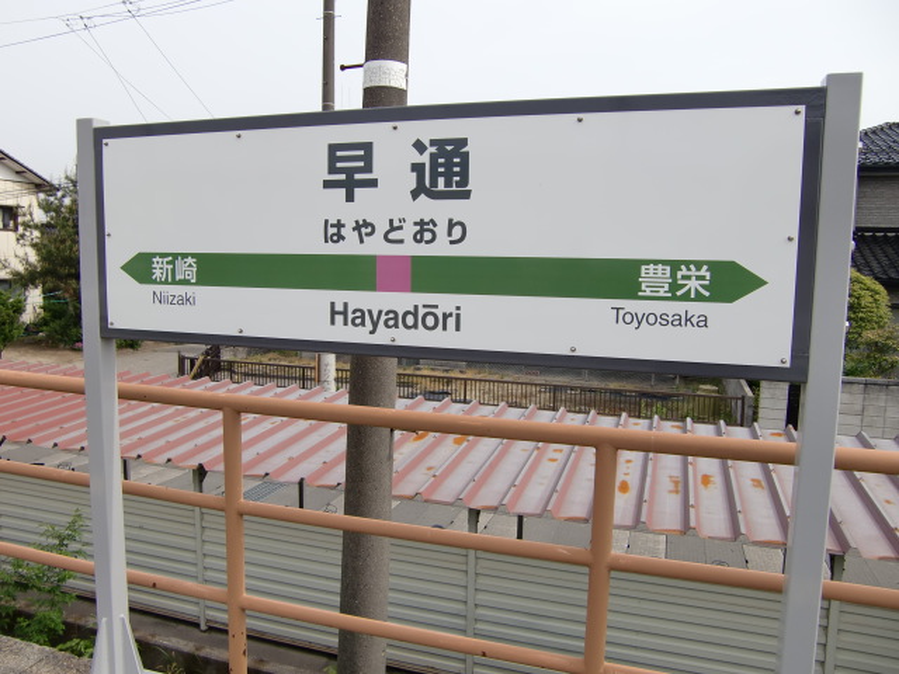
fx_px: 727
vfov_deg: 49.7
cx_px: 450
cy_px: 337
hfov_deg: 63.4
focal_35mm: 28
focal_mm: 4.9
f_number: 7
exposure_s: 1/160
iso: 64
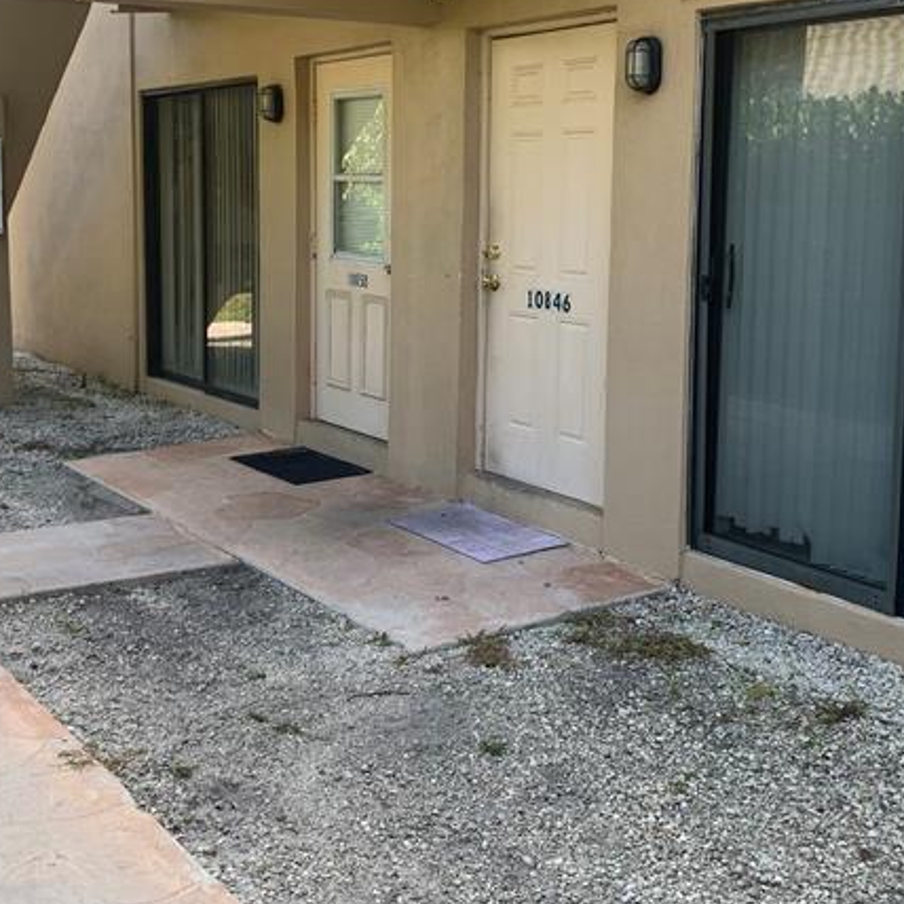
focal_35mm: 43
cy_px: 334
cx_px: 475
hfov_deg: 39.2
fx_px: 1270
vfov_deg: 38.9
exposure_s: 1/325
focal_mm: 4.25
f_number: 1.8
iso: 25
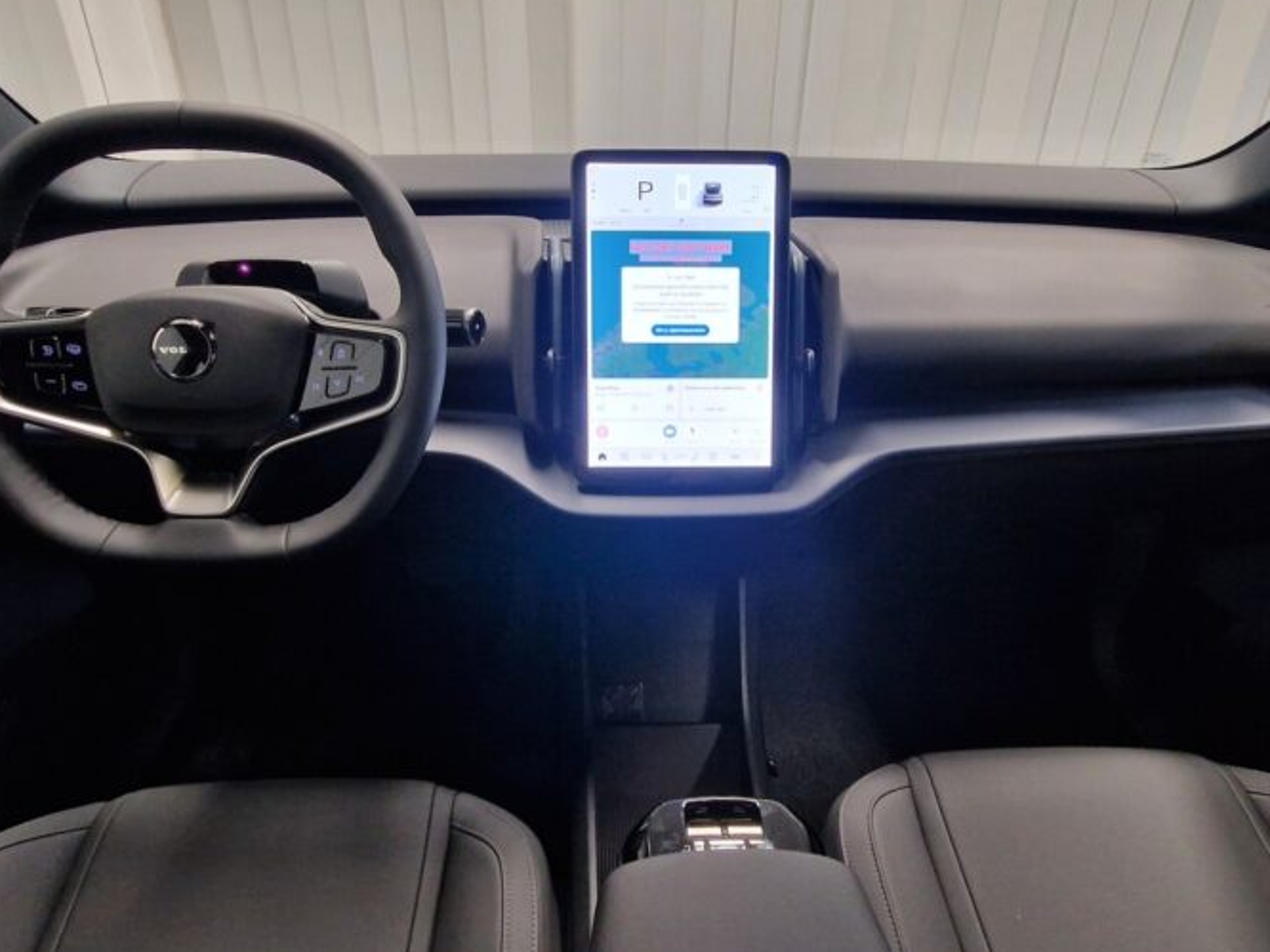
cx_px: 629
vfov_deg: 65.9
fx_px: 734
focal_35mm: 20
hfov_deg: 81.8
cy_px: 460
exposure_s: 1/60
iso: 320
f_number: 2.2
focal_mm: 2.2
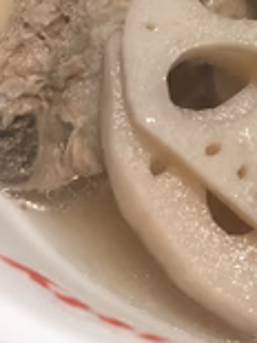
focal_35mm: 75
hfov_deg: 18.4
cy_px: -13
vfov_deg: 24.6
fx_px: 743
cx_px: 323
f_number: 2.2
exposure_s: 1/30
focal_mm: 4.15
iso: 100
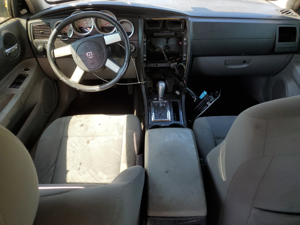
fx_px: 225
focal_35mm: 26
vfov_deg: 53.1
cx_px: 150
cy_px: 112
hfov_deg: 67.3
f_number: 1.5
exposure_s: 1/250
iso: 50
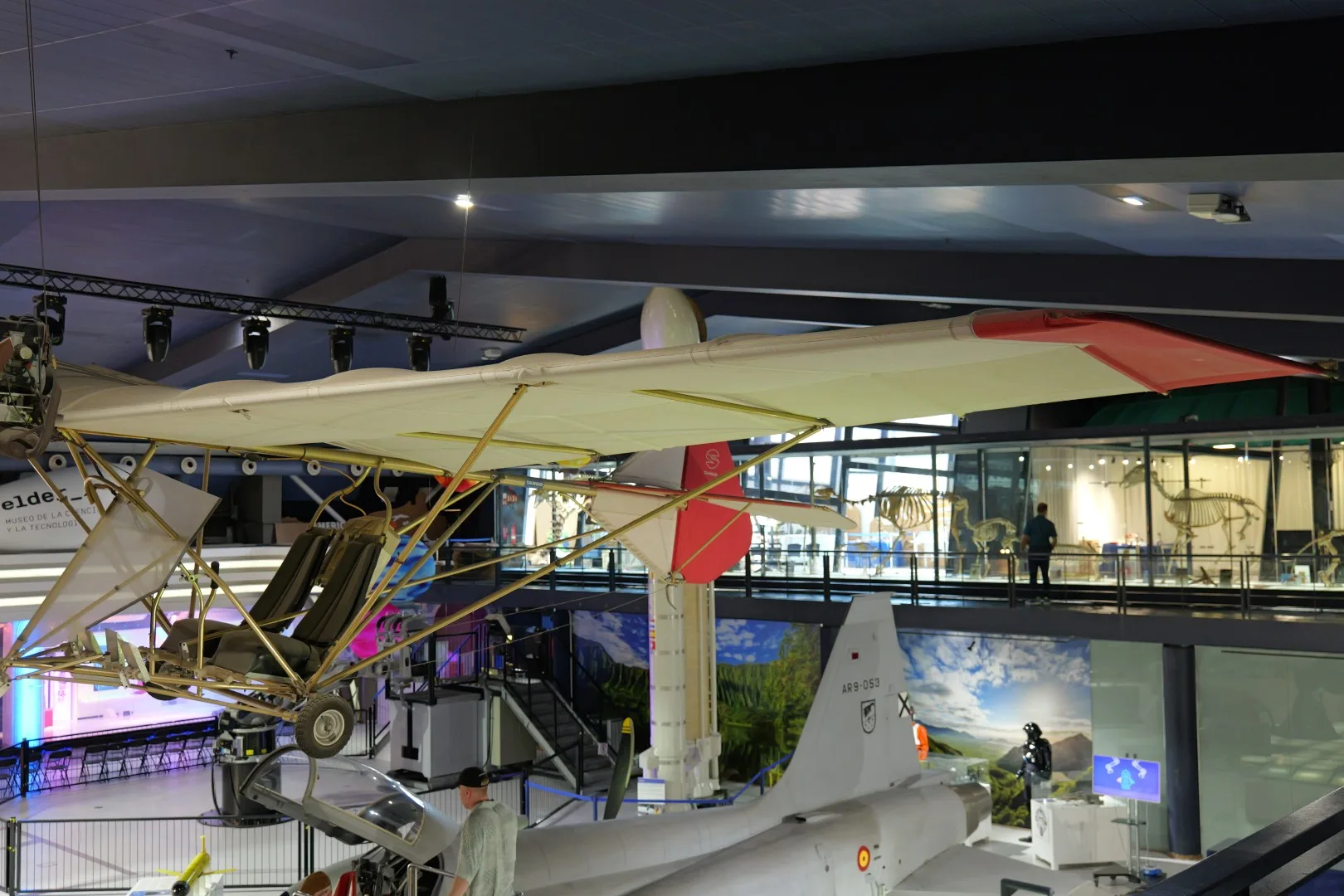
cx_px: 672
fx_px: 1307
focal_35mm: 35
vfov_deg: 37.9
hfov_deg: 54.4
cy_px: 448
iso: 1600
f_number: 4.5
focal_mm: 35
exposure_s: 1/60
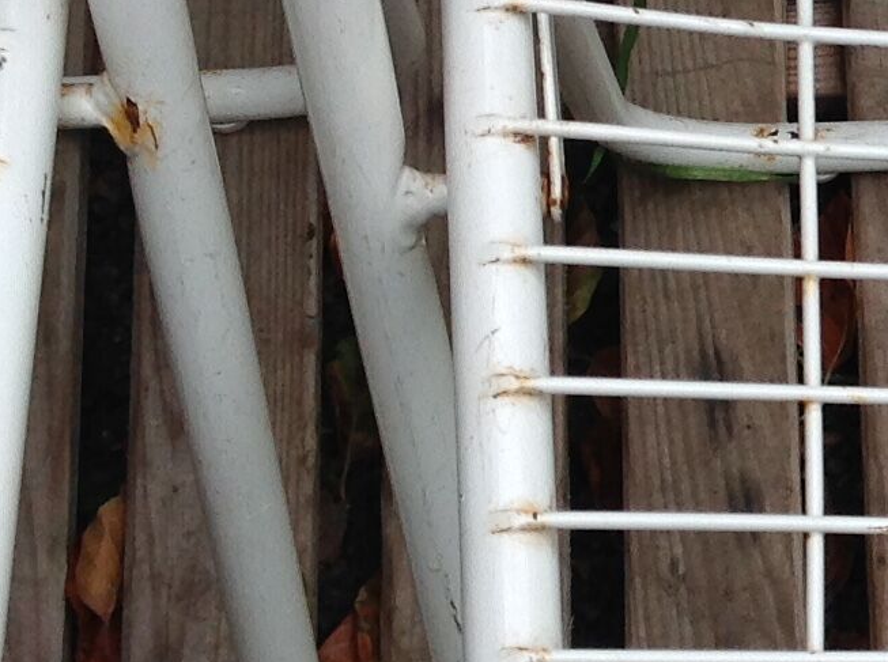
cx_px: 1369
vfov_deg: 10.6
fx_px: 3559
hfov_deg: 13.3
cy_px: 351
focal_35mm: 139
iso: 50
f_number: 2.4
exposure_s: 1/277
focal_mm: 4.28
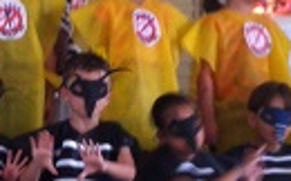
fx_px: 1403
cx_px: -38
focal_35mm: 177
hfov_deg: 11.6
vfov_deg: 7.4
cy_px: 108
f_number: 2.8
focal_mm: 3.85
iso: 125
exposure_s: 1/15
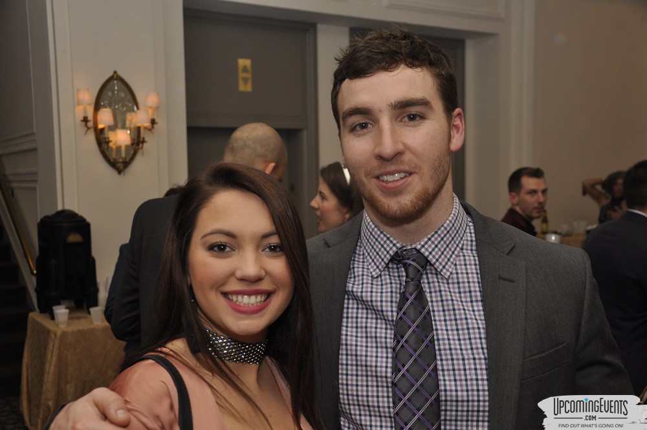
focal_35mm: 39
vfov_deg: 34.1
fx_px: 700
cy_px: 215
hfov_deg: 49.6
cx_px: 324
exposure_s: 1/60
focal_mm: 26
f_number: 5
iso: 400
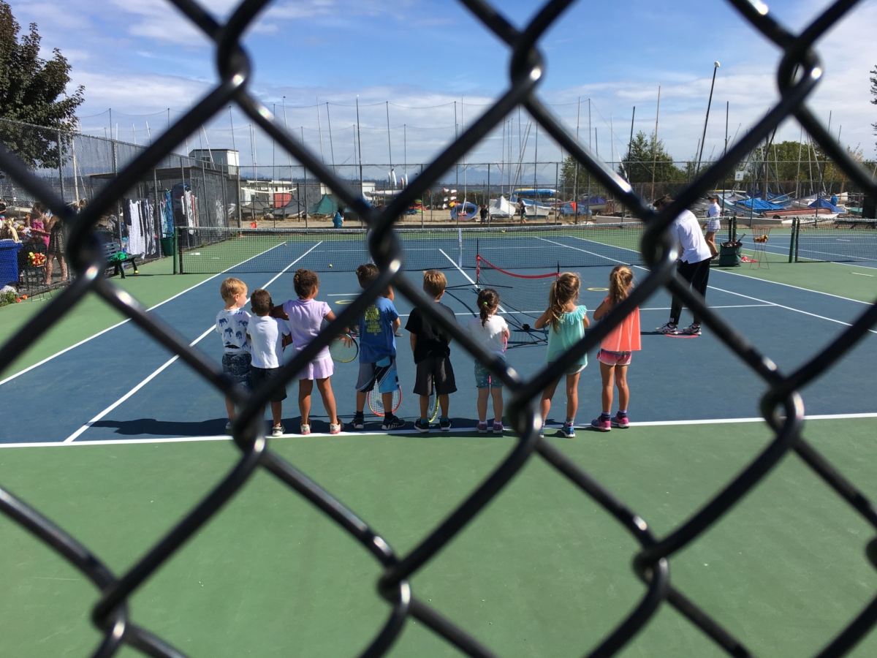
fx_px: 735
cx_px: 438
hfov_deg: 61.7
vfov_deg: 48.2
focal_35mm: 29
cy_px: 329
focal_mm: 4.15
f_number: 2.2
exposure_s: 1/1748
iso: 25
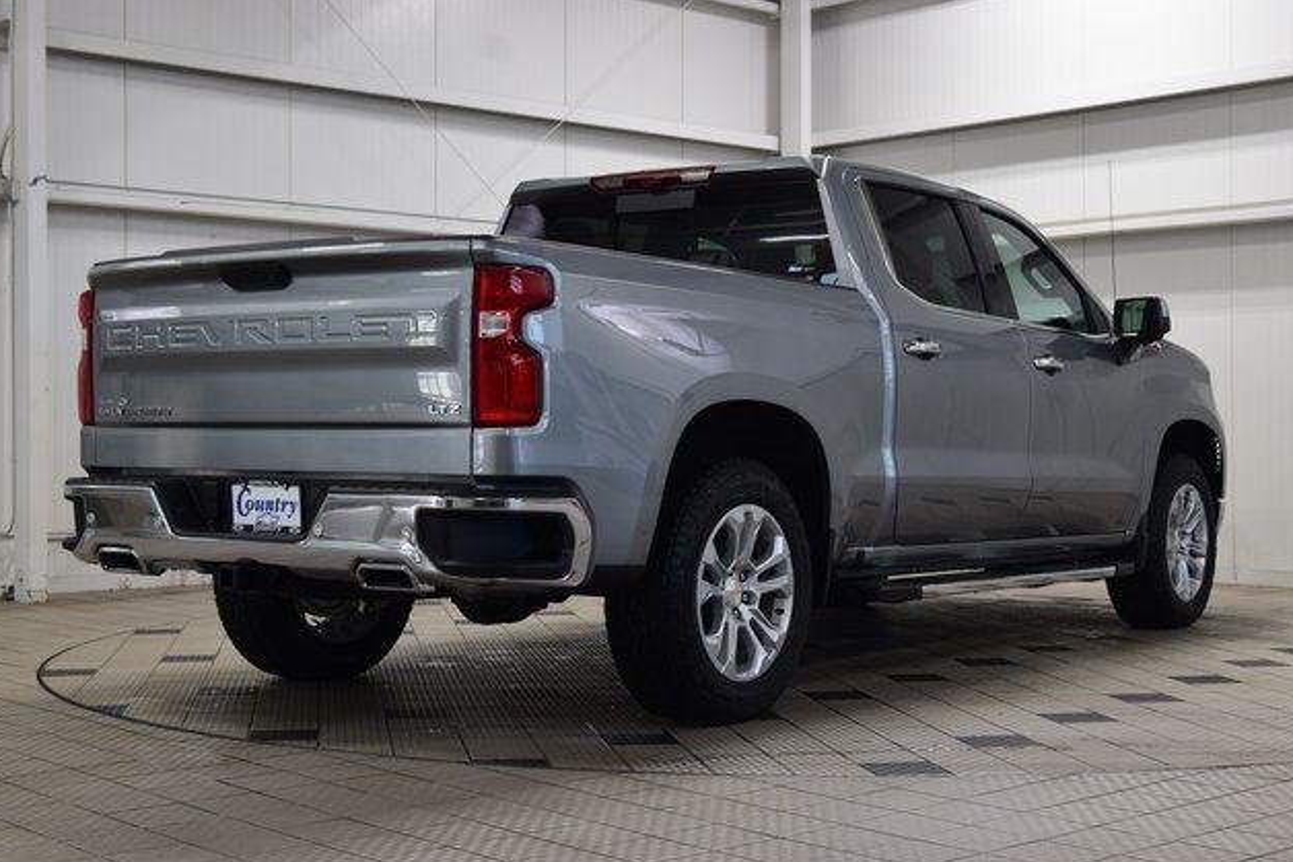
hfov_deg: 37.2
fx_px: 1922
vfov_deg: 25.3
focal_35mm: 54
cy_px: 435
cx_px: 644
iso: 400
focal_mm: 35
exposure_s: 1/20
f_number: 6.3
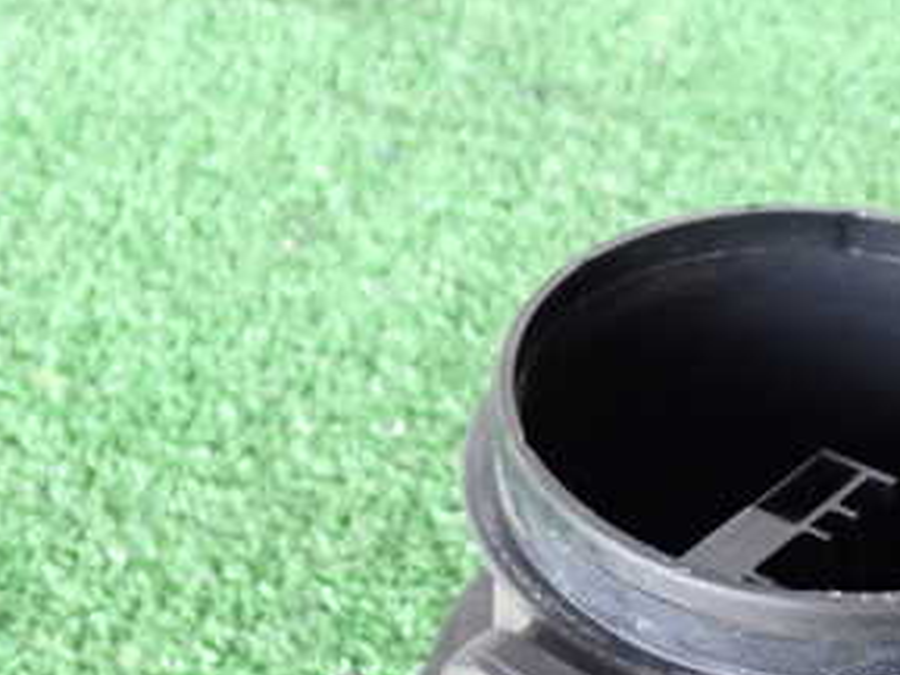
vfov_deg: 19.3
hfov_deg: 25.4
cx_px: 753
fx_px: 1950
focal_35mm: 75
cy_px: 619
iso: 500
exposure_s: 1/40
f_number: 2.5
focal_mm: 6.37
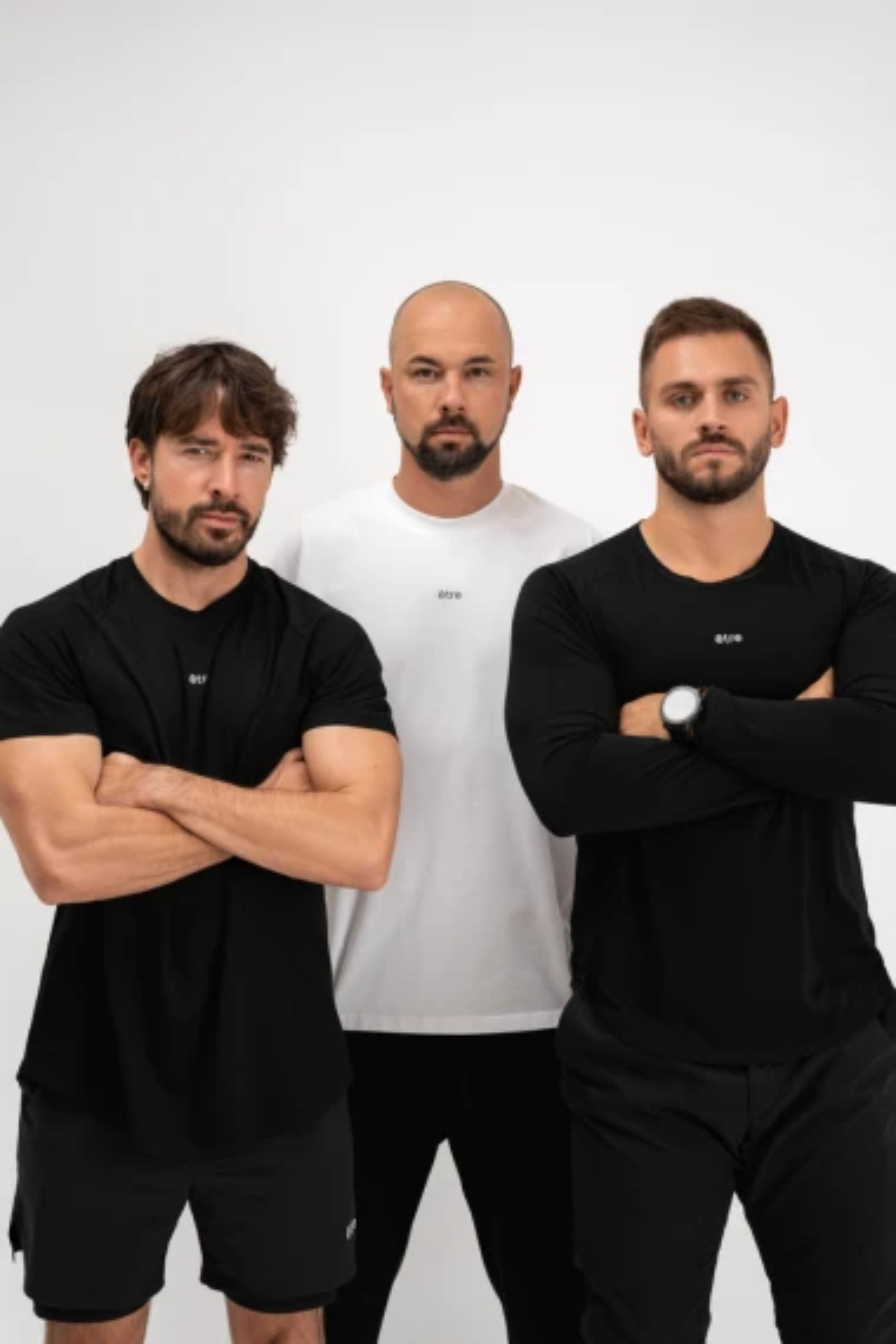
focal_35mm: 70
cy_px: 672
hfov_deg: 19.5
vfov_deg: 28.8
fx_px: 2613
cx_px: 448
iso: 50
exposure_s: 1/125
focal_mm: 70
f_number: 3.2
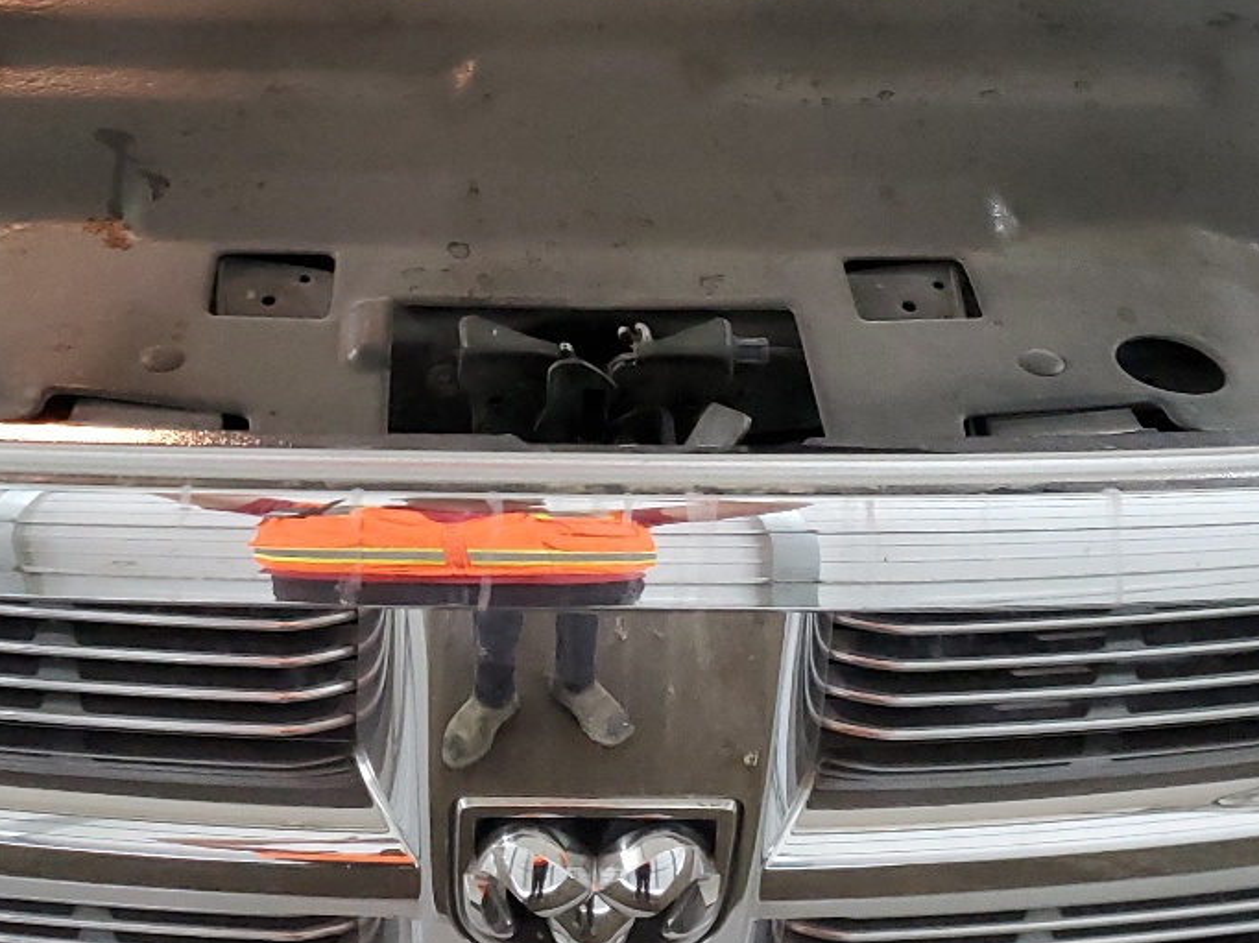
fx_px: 2218
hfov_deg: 31.6
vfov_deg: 23.3
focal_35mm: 61
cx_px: 497
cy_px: 79
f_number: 1.5
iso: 315
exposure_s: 1/40
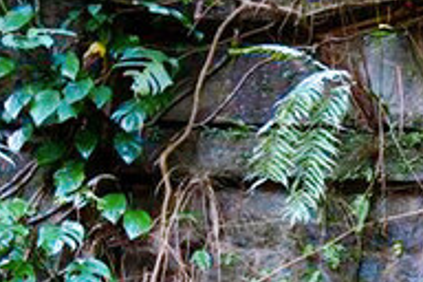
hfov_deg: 15.0
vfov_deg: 11.7
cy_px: 542
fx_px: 1245
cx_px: 886
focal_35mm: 106
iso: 500
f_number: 4
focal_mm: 24
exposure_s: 1/30
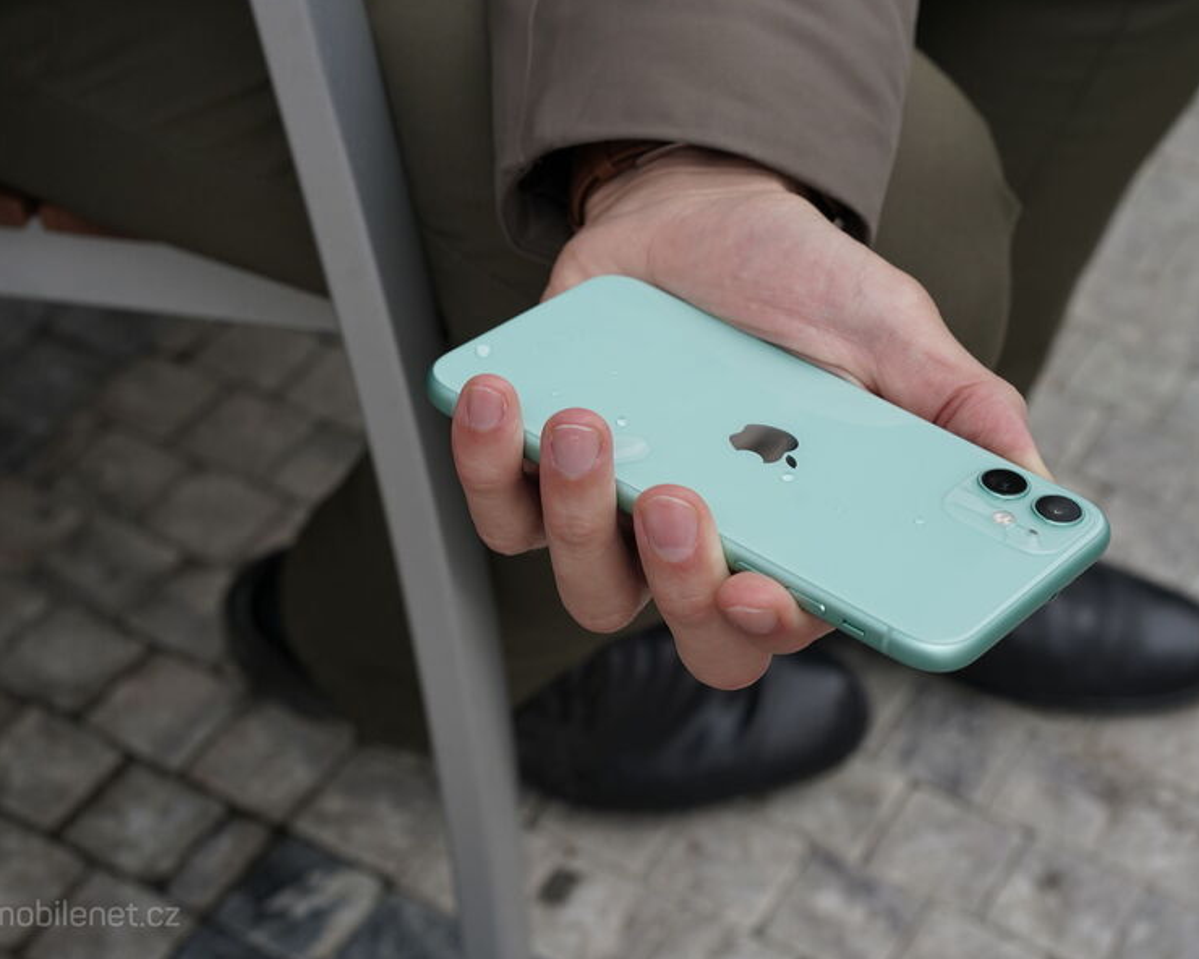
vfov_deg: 22.8
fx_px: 2378
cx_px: 669
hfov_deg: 28.3
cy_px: 445
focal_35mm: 67
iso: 250
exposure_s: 1/250
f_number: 7.1
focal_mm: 55
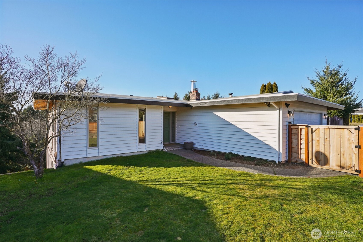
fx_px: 181
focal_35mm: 18
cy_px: 121
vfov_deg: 67.4
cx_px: 182
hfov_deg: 90.0
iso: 100
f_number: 8
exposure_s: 1/125
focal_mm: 18
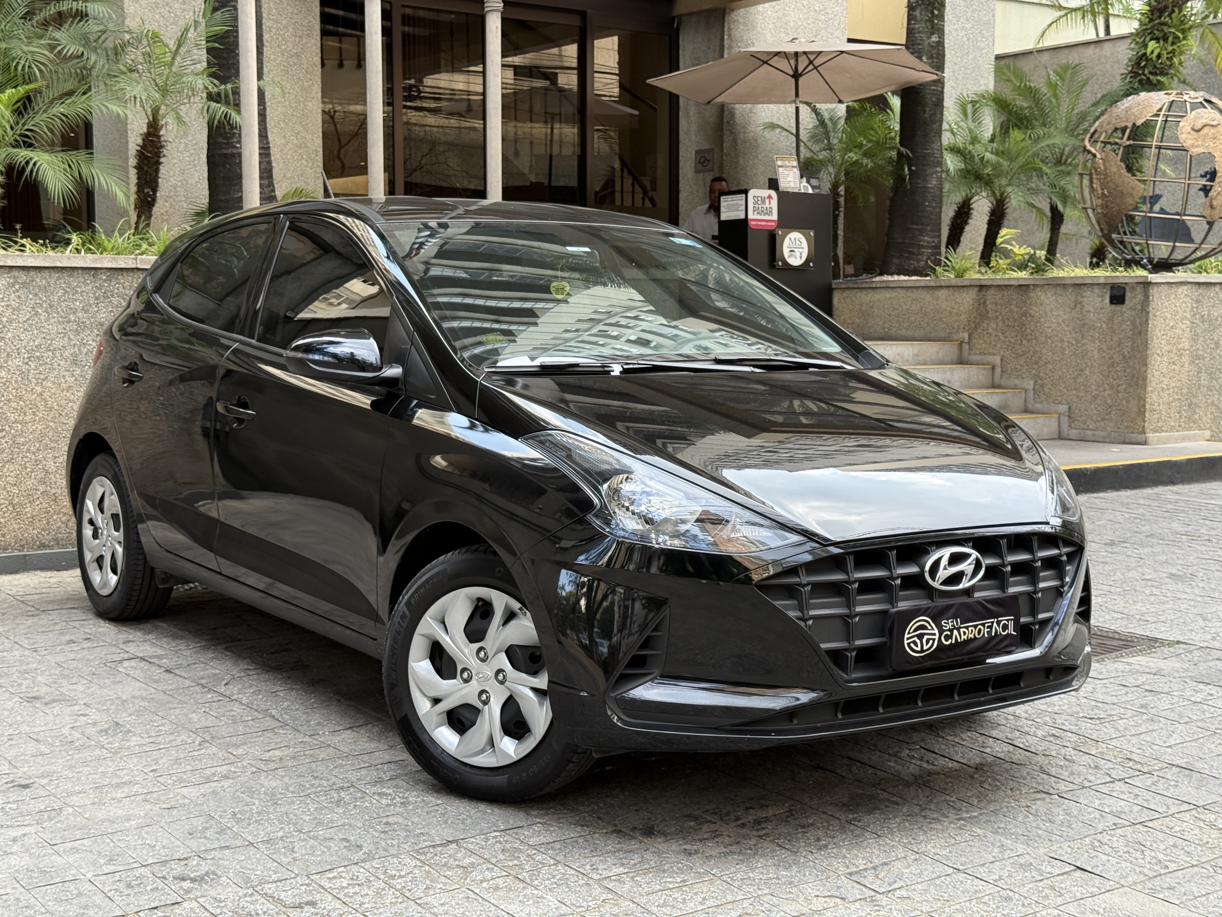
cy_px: 458
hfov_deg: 39.7
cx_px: 611
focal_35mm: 48
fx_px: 1694
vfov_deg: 30.3
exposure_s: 1/266
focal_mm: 6.76
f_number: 1.78
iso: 80
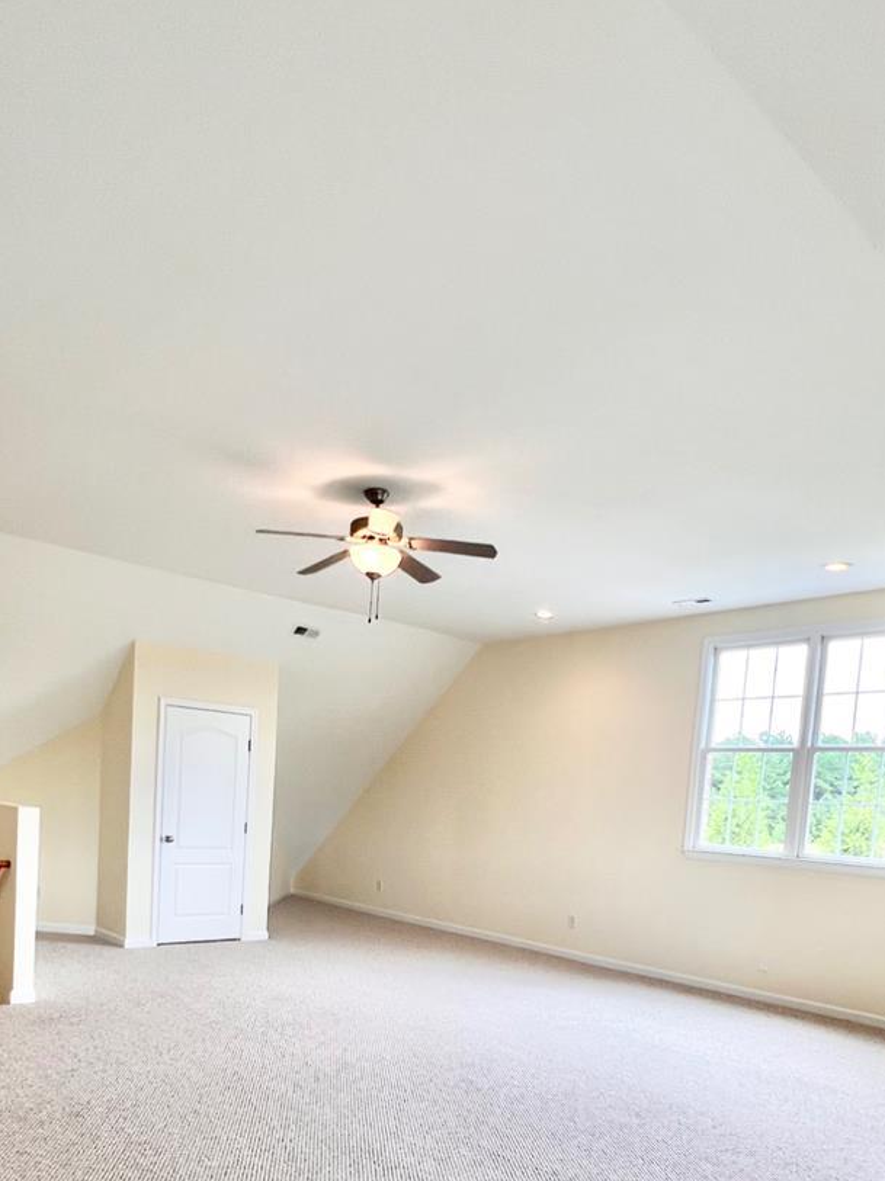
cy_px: 877
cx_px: 387
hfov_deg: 56.6
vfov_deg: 67.3
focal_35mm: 24
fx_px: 819
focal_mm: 1.57
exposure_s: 1/120
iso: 64
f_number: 1.8
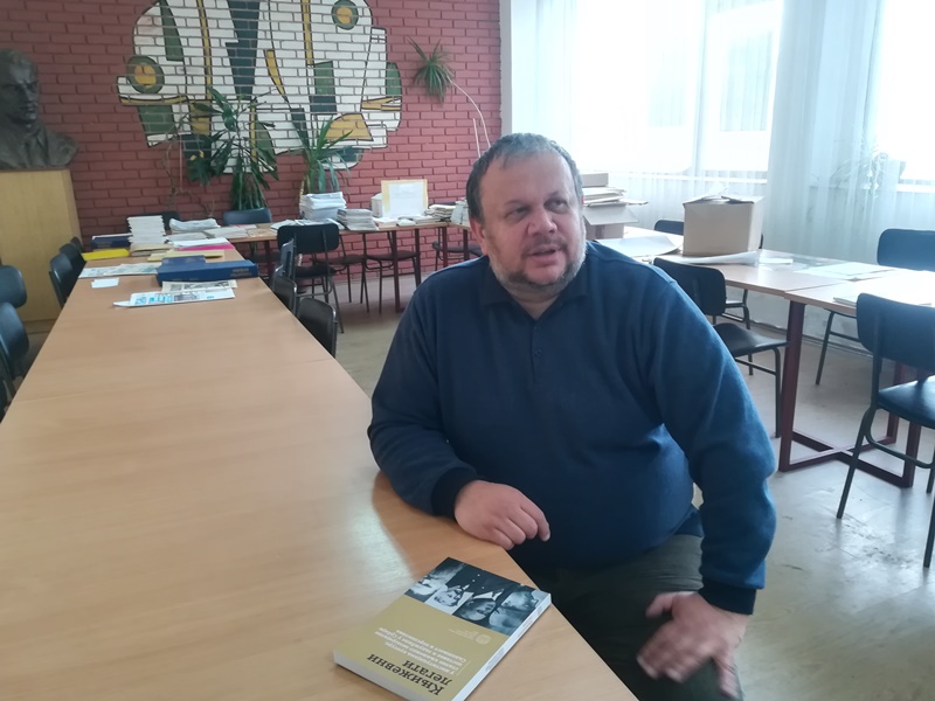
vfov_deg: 53.1
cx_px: 468
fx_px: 702
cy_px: 350
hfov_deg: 67.3
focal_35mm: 26
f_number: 2.2
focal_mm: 3.83
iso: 320
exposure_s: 1/25
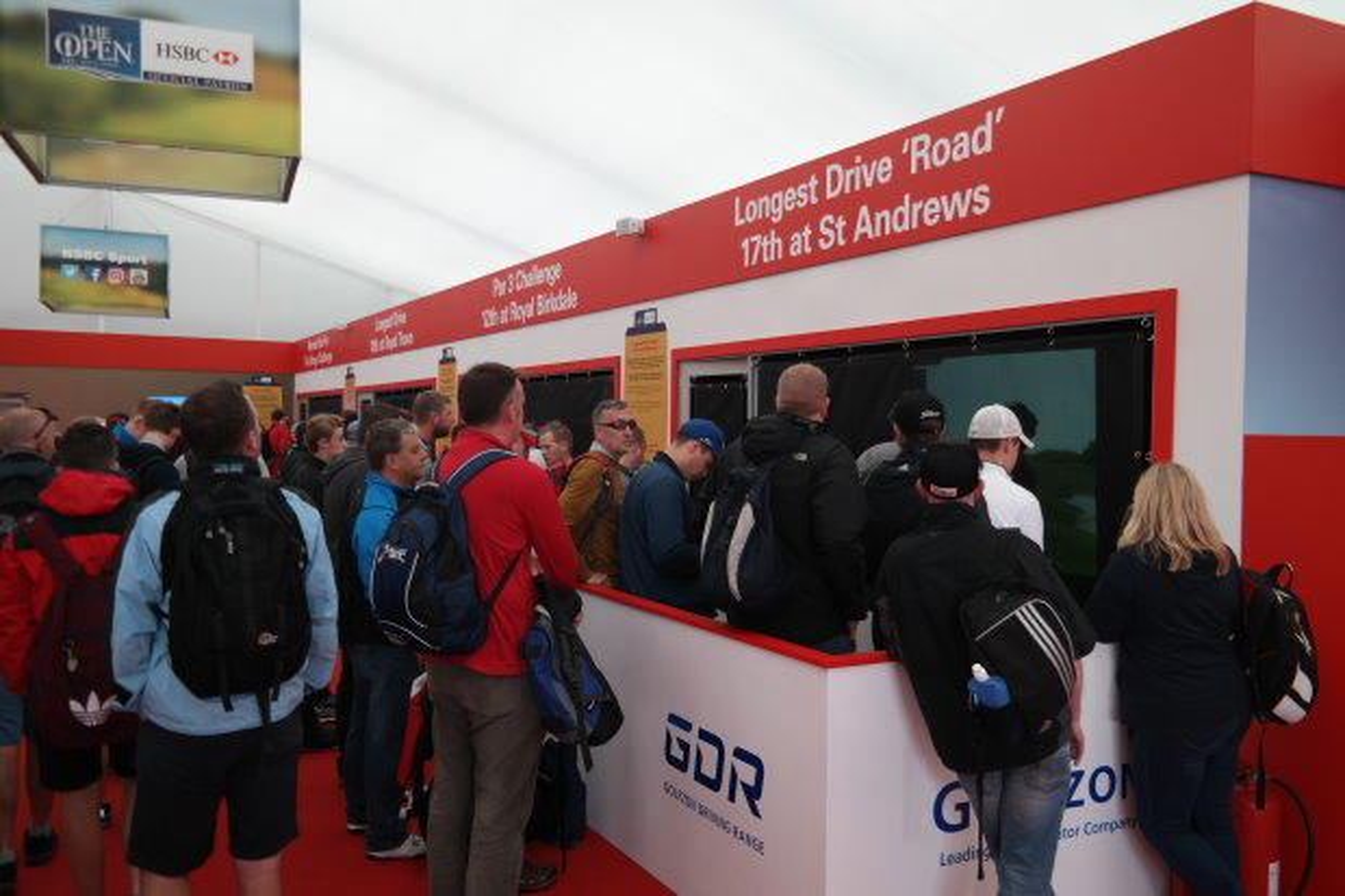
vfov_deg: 44.9
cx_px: 672
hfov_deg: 63.7
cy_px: 448
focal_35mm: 29
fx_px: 1083
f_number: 3.5
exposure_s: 1/40
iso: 200
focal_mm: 19
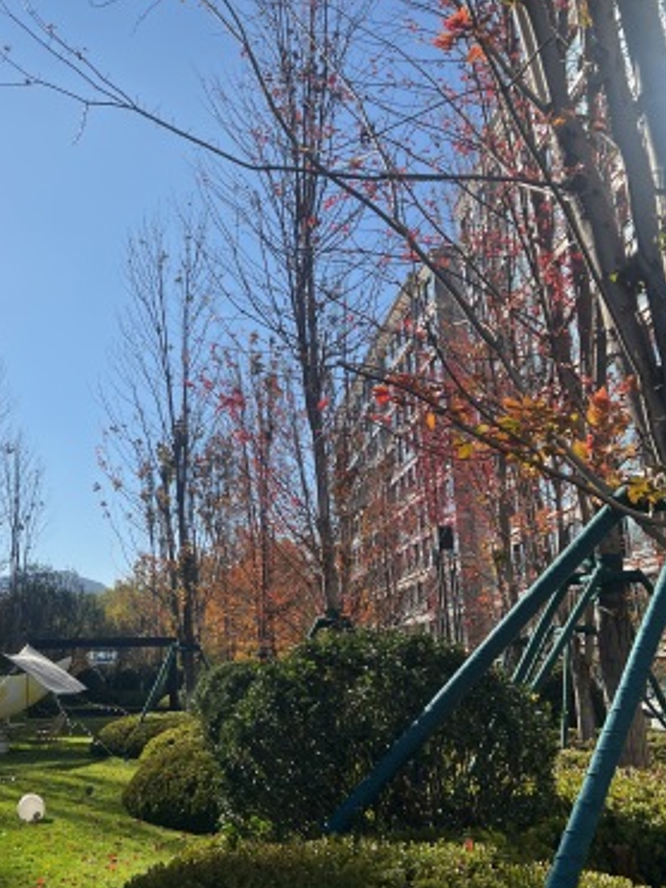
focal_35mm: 41
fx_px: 1052
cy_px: 333
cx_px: 172
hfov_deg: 34.4
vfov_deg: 45.4
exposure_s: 1/5882
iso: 50
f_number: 1.5
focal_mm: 5.7
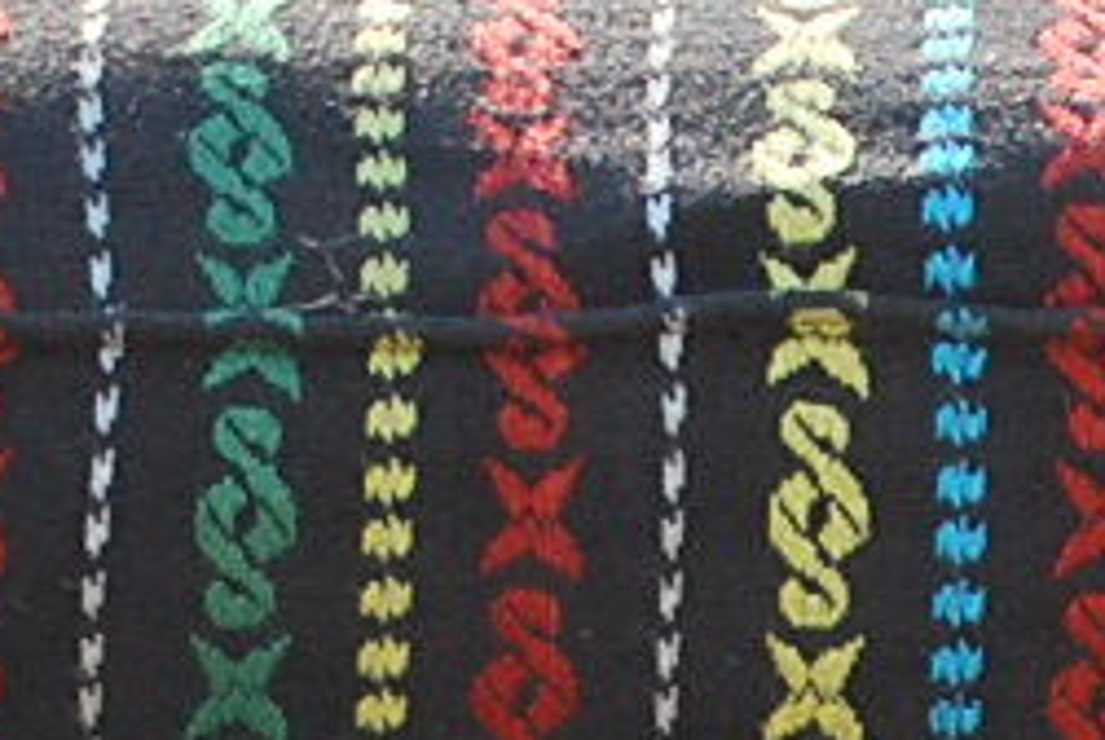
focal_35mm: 405
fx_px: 12441
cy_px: 1929
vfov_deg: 3.4
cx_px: 1519
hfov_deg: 5.1
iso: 200
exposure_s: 1/100
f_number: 5.3
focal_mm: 35
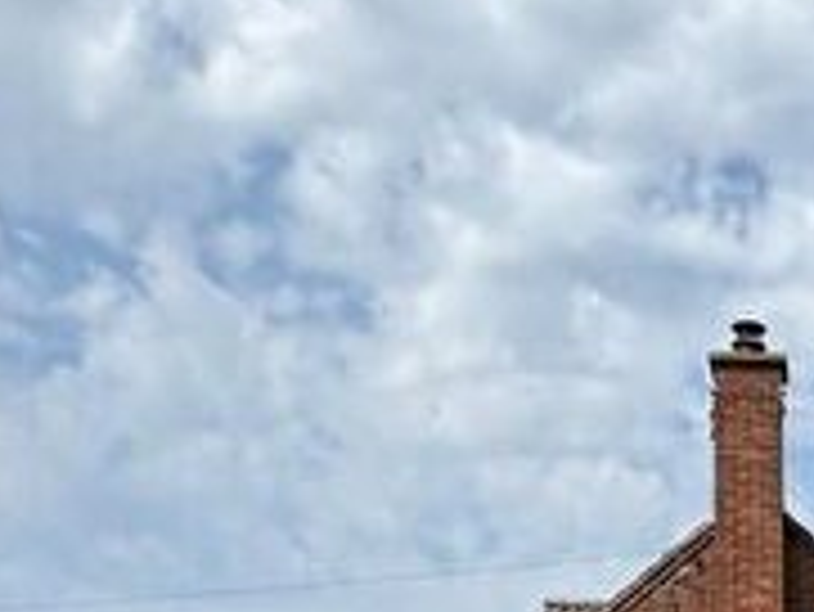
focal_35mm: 54
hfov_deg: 31.2
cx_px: 913
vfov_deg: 22.9
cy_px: 871
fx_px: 1271
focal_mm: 2.22
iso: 50
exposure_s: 1/2494
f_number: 2.2
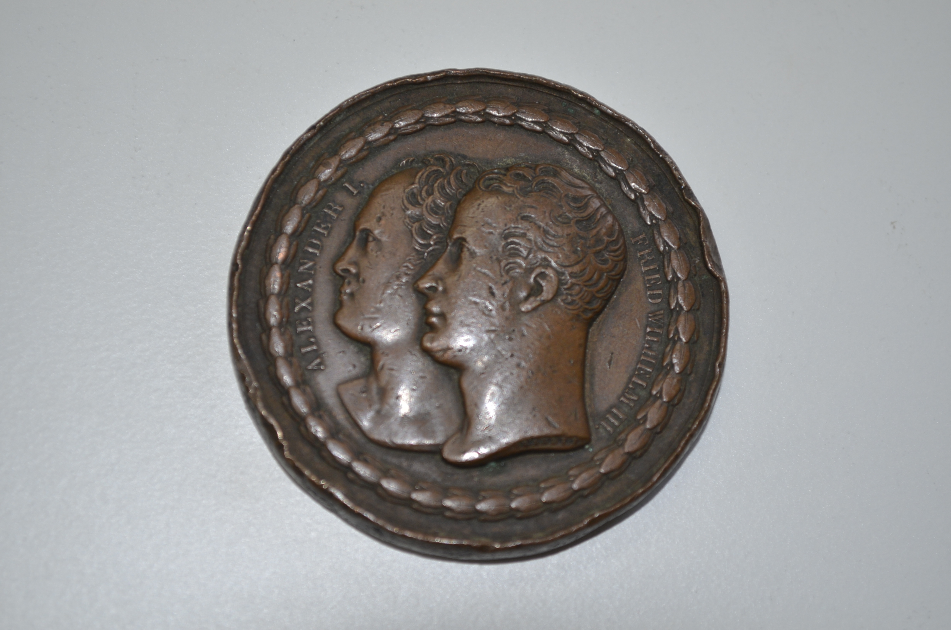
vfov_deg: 16.5
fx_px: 2175
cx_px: 476
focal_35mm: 82
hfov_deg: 24.7
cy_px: 315
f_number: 5.6
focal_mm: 55
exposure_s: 1/125
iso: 200
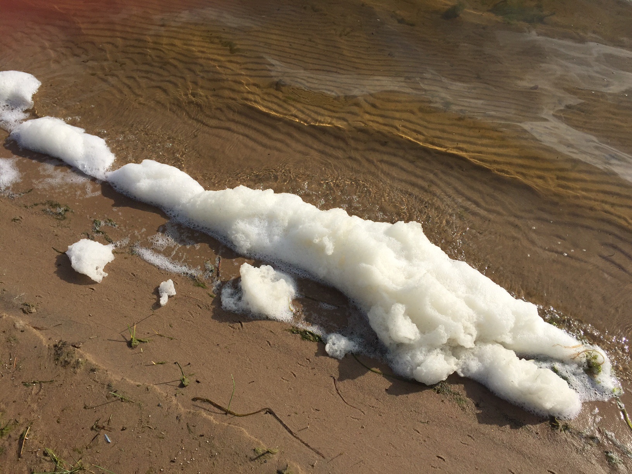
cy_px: 237
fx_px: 529
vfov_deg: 48.2
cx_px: 316
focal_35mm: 29
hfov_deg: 61.7
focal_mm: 4.15
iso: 32
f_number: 2.2
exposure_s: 1/3968
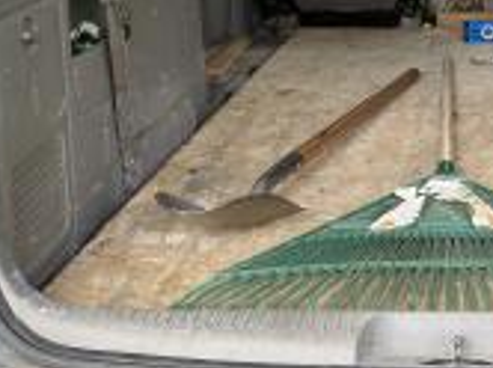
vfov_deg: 18.3
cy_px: 36
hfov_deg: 23.8
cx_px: 478
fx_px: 1123
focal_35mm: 79
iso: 64
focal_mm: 4.25
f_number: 1.8
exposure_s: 1/121
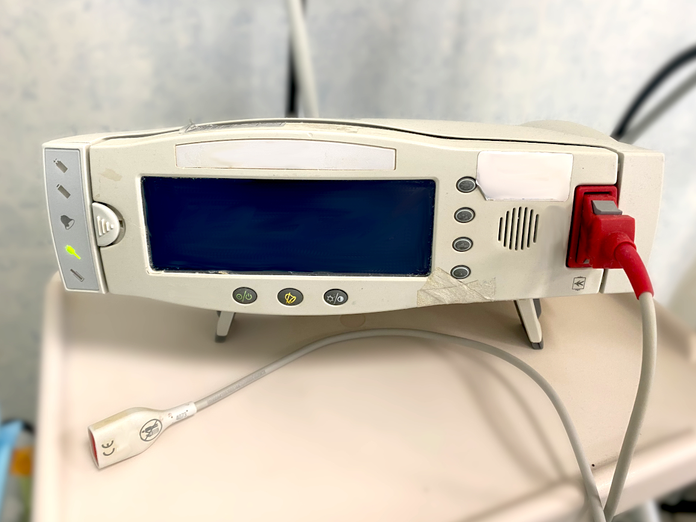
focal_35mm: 27
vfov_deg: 51.4
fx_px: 543
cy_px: 265
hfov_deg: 65.3
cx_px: 353
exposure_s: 1/50
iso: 100
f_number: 1.8
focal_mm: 4.25
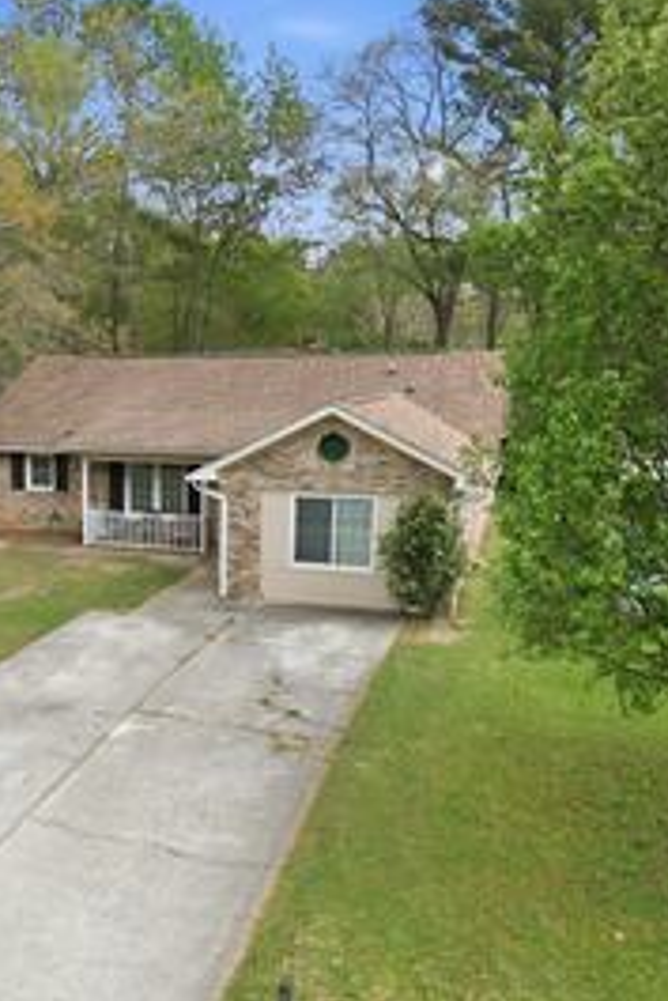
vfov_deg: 50.6
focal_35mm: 38
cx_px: 121
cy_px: 553
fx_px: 1056
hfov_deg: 33.9
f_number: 1.8
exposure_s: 1/80
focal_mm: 8.7
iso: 100
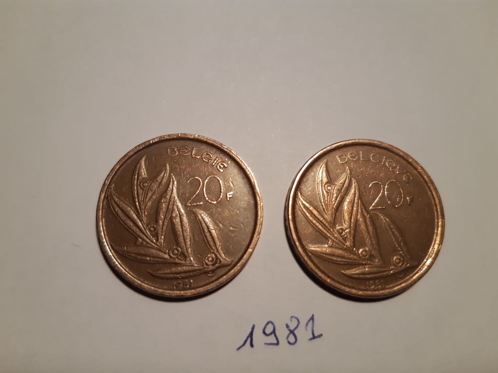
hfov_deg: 67.3
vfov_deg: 53.1
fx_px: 374
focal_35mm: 26
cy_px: 186
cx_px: 249
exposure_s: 1/100
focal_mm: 3.92
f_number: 1.7
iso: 80
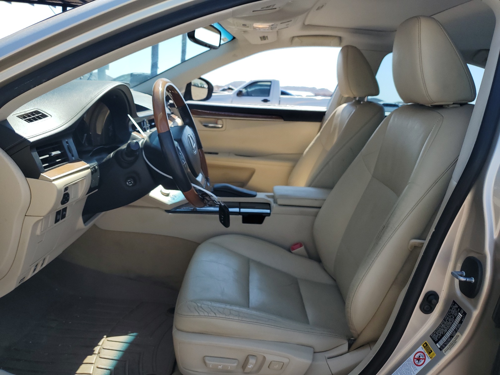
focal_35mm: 26
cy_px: 188
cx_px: 250
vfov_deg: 53.1
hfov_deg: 67.3
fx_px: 376
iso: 50
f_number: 1.5
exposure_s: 1/1429
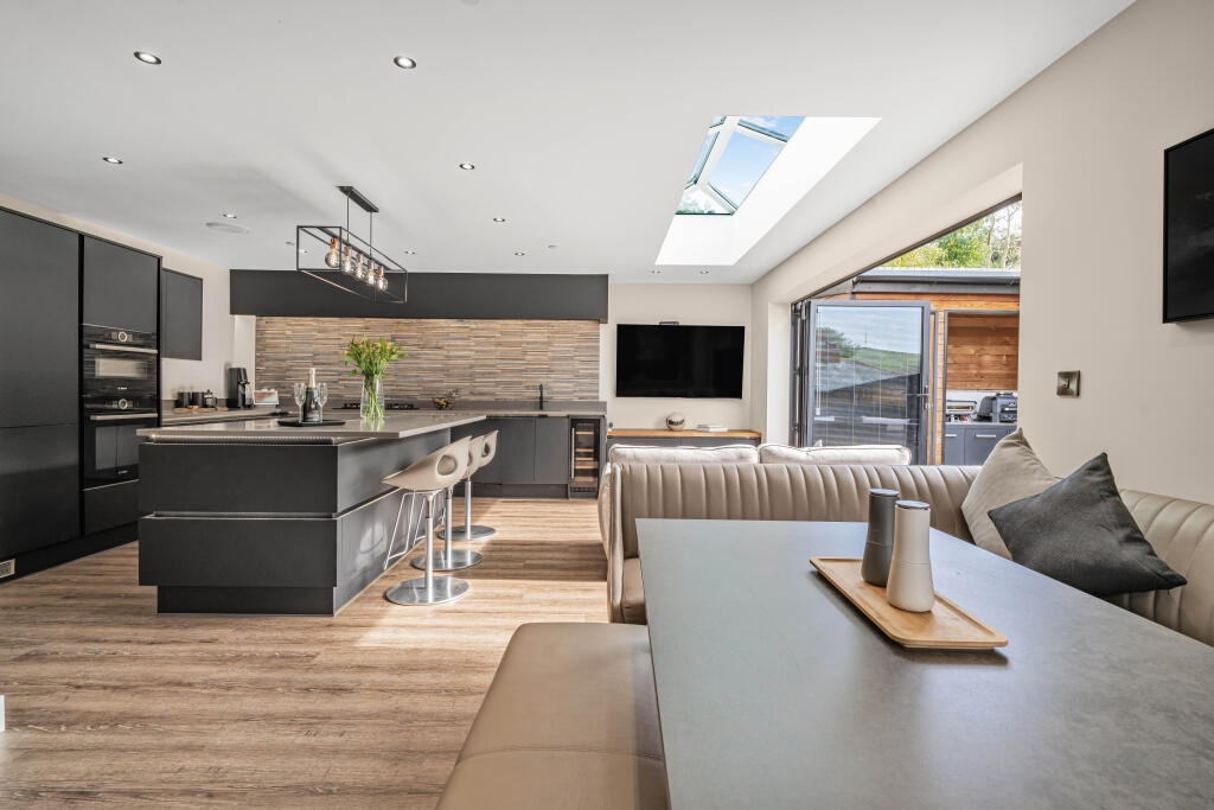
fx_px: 540
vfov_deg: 73.8
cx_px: 607
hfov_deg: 96.7
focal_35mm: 16
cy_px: 405
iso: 100
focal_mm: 16
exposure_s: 1/30
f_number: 8
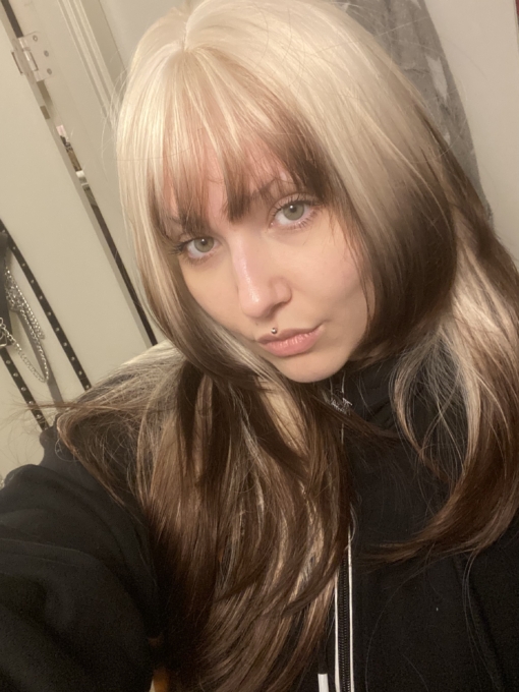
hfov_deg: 46.8
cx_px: 260
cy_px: 346
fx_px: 600
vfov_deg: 60.0
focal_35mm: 30
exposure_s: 1/33
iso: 400
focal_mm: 2.71
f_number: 2.2
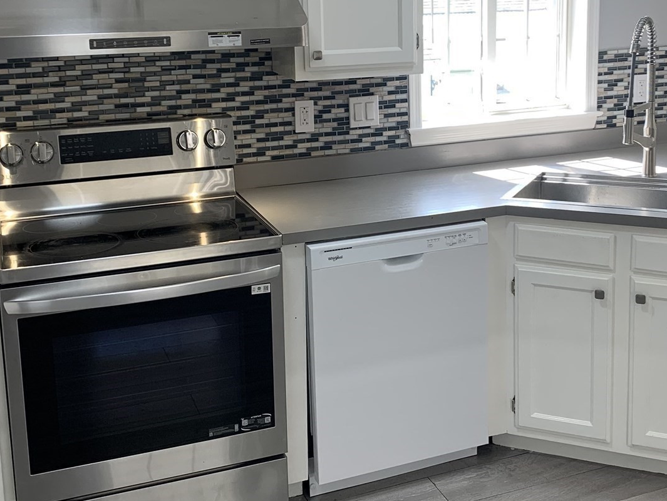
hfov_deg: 38.0
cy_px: 137
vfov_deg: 28.8
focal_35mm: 50
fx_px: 964
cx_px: 408
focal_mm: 4.25
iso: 40
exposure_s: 1/120
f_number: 1.8
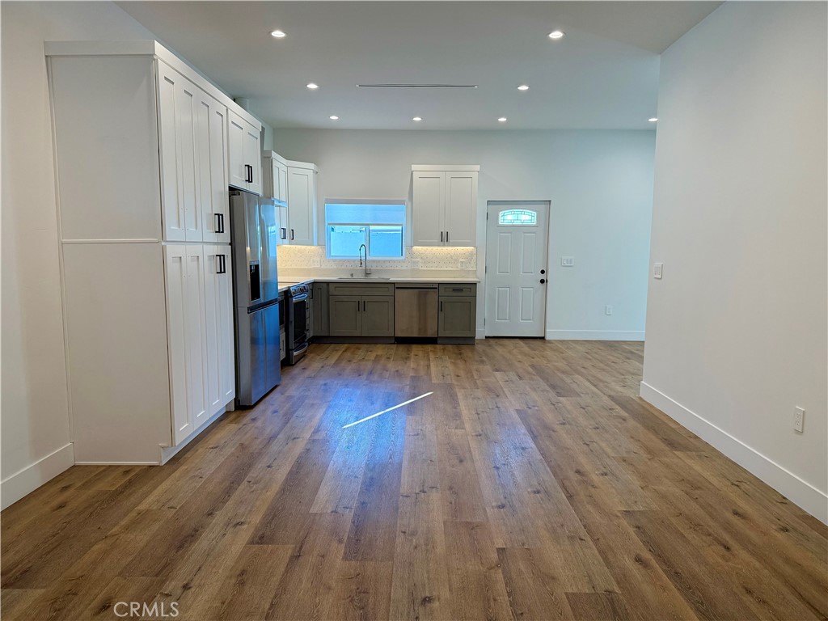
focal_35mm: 24
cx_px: 414
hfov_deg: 71.6
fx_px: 574
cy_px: 310
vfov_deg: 56.8
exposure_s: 1/224
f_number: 1.78
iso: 200
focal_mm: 6.76
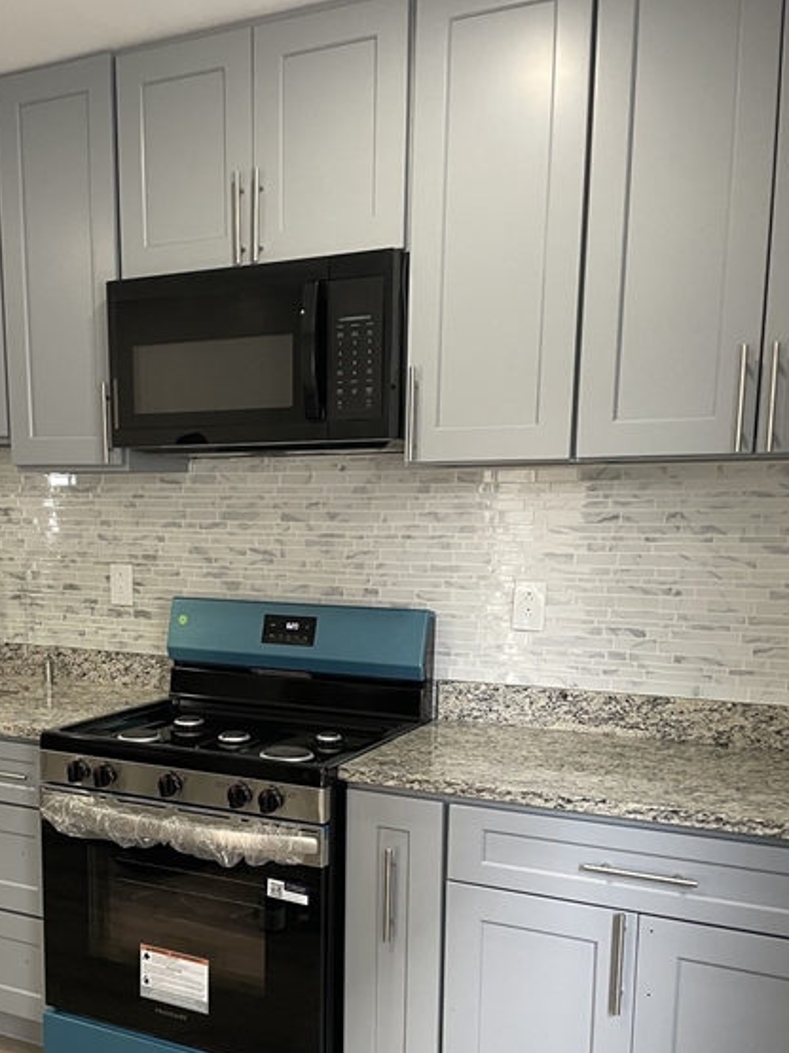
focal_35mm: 36
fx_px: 1094
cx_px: 260
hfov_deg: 39.2
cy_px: 679
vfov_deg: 50.7
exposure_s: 1/60
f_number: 1.6
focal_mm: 4.2
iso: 125
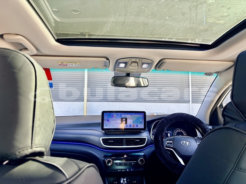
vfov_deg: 53.1
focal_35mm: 26
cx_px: 123
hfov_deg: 67.3
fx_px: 185
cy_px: 92
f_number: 1.6
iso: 50
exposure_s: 1/122
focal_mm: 5.96
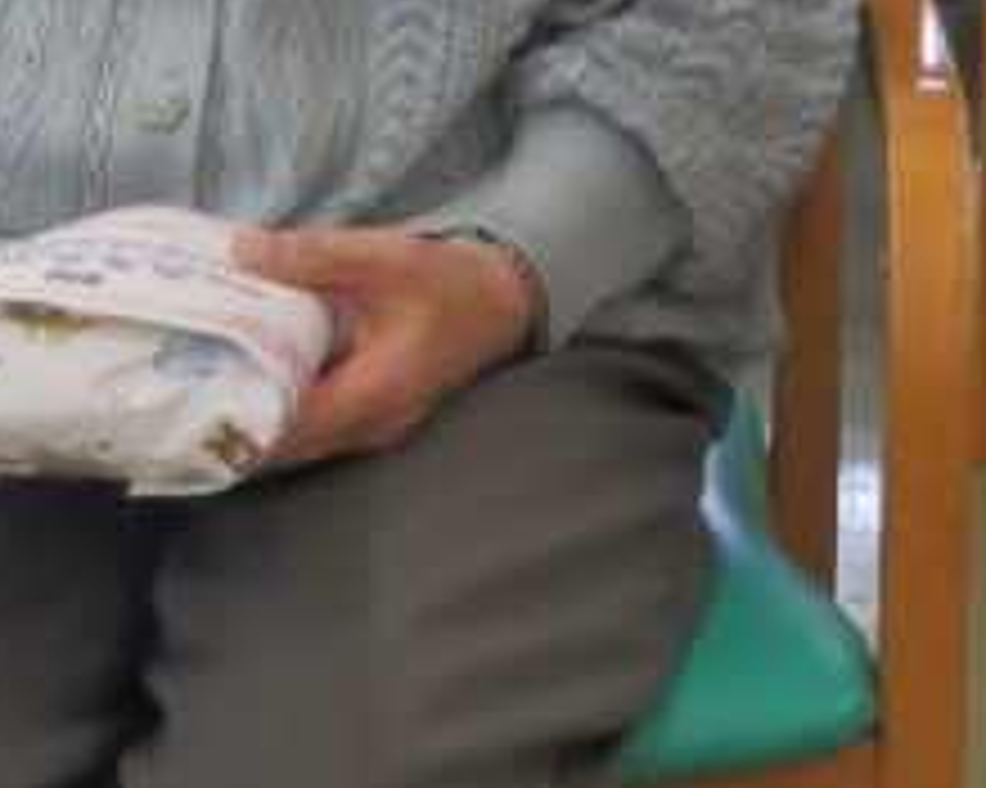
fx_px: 3734
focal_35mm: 128
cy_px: -405
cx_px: 837
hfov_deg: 14.9
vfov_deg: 11.5
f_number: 3.6
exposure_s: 1/30
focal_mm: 5.1
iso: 160
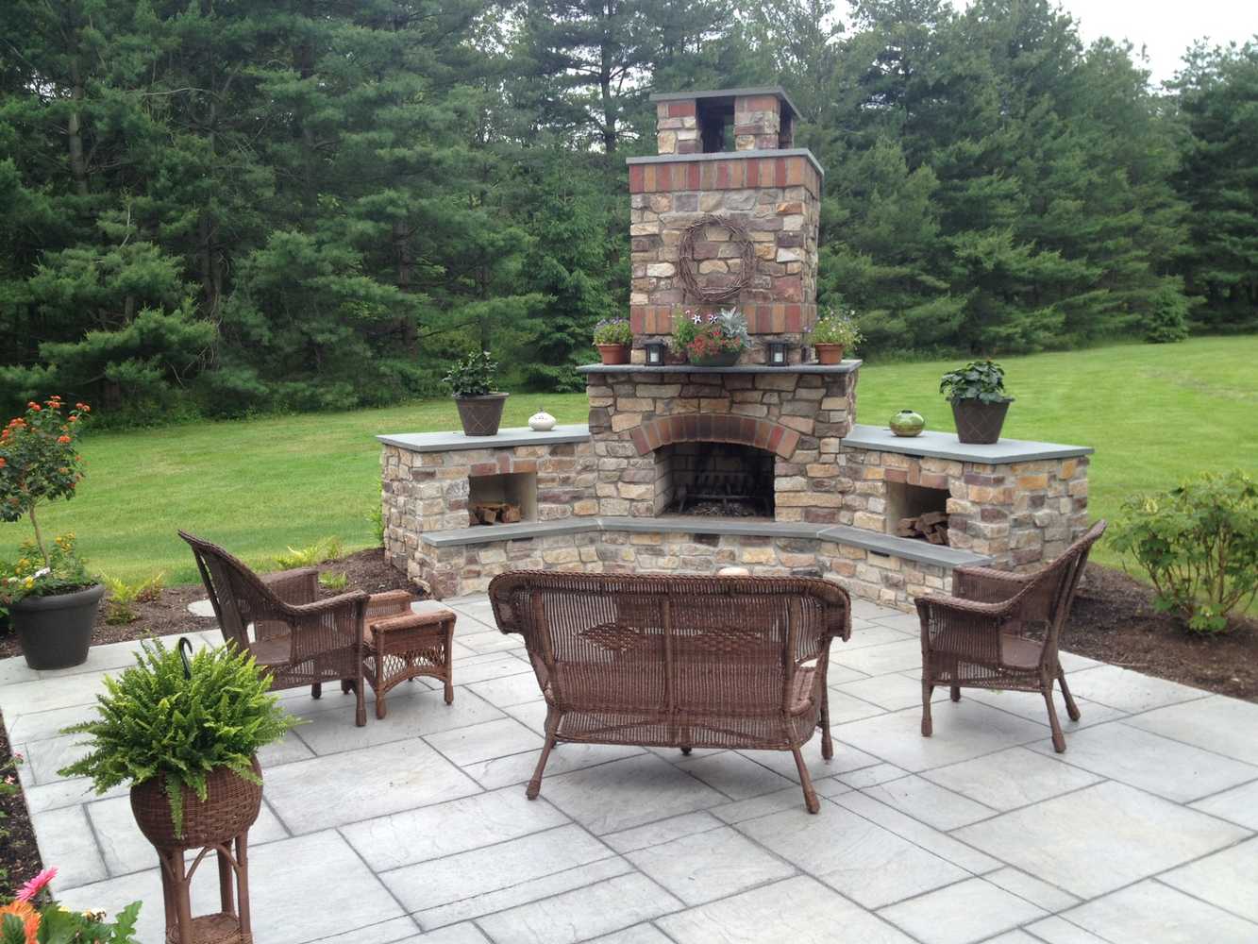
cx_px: 629
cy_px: 472
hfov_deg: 52.6
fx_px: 1272
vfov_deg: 40.7
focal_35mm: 35
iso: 64
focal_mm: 4.28
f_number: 2.4
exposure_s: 1/127
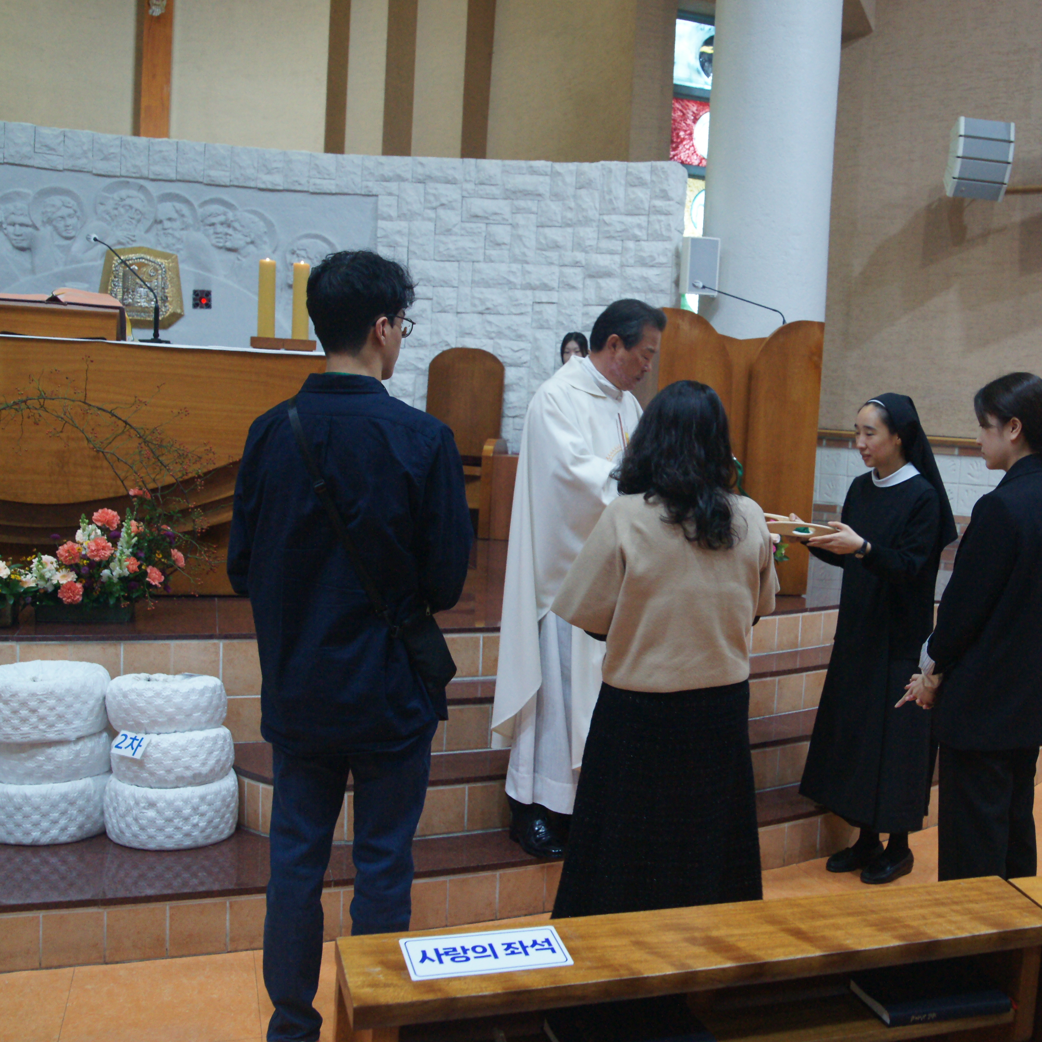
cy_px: 520
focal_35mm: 36
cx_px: 664
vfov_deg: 46.0
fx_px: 1226
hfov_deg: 45.6
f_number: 6.3
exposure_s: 1/60
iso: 1600
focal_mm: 28
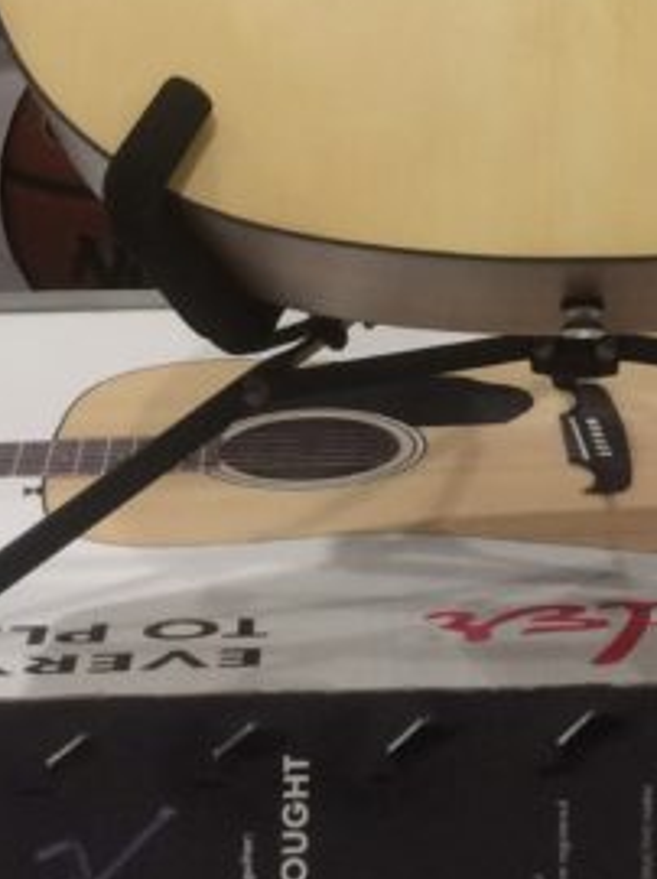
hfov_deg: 13.3
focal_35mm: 110
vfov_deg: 15.5
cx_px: 585
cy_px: -671
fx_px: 2788
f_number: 2.2
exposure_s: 1/30
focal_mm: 4.15
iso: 50
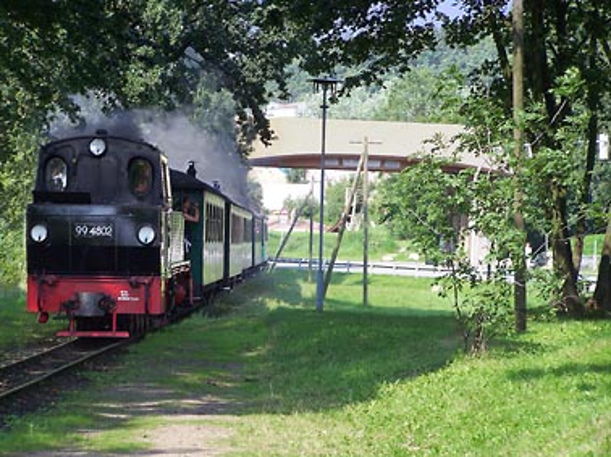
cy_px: 228
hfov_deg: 14.2
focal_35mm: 139
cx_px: 306
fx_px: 2452
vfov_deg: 10.7
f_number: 3.3
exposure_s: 1/200
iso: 64
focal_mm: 23.1
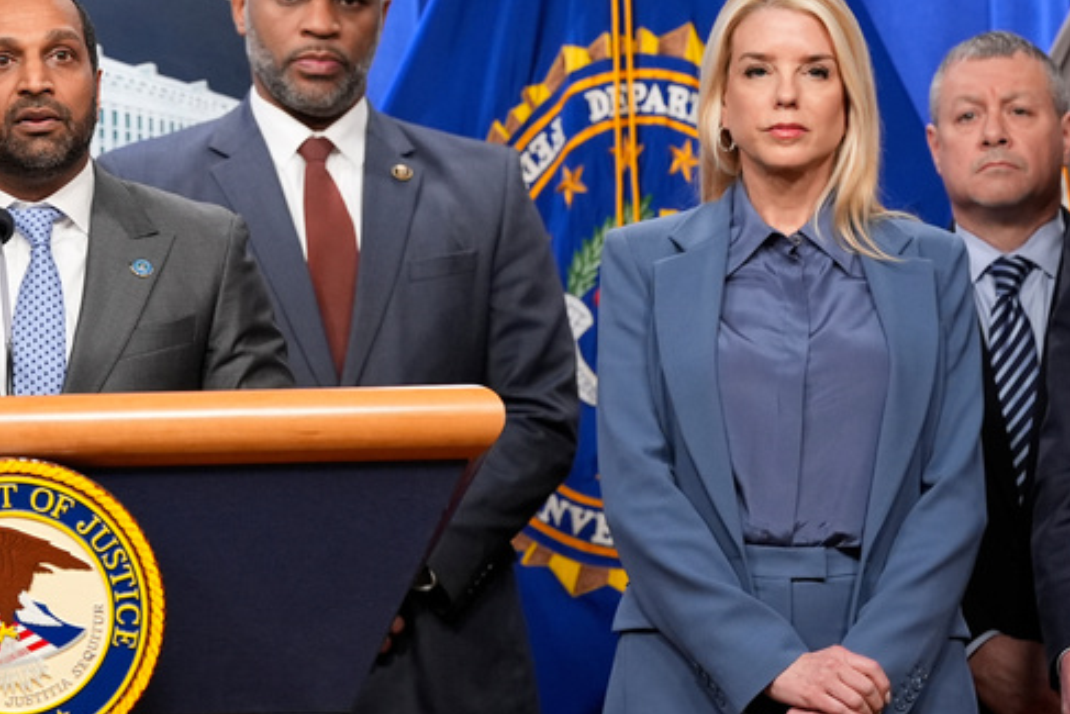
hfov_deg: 7.6
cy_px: 199
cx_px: 26
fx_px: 8057
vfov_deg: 5.1
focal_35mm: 271
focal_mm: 129
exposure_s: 1/250
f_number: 4
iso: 2000
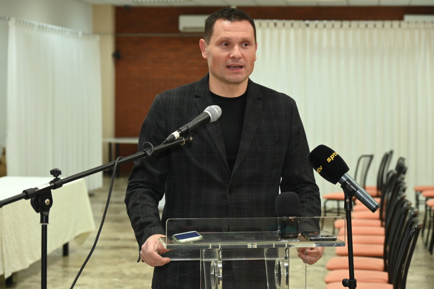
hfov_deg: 23.7
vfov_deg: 15.9
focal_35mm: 86
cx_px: 217
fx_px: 1036
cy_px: 144
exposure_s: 1/60
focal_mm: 86
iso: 4000
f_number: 6.3
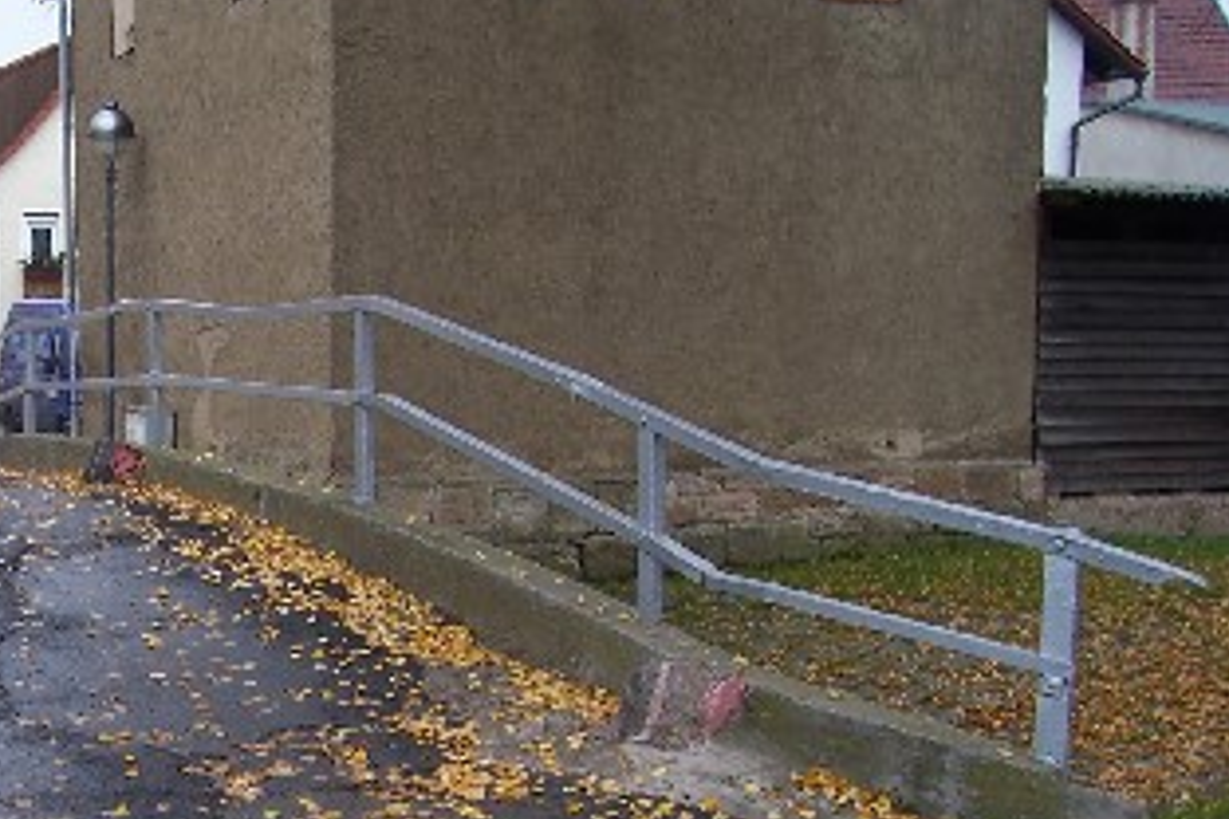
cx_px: 75
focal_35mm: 64
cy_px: 728
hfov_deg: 29.8
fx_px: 2185
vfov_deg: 20.8
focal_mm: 5.6
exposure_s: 1/90
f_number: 2.7
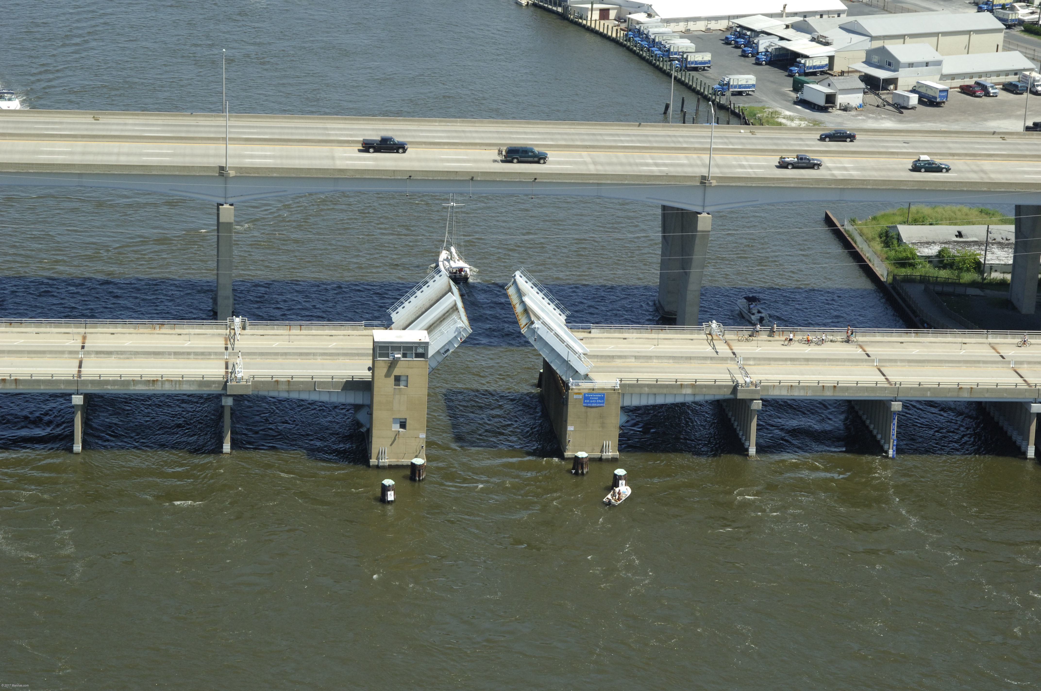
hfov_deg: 21.9
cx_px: 520
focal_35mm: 93
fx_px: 2686
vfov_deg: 14.7
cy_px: 346
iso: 400
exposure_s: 1/500
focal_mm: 62
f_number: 10
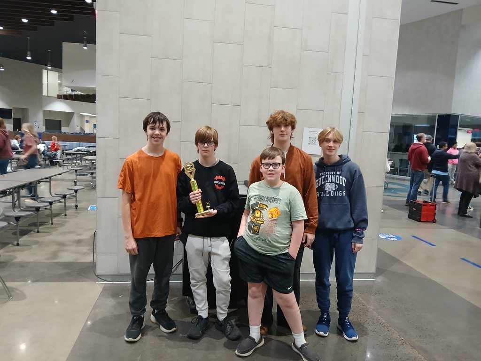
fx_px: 361
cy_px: 180
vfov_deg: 53.1
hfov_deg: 67.3
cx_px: 240
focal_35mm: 26
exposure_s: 1/24
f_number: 1.8
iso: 400
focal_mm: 3.98
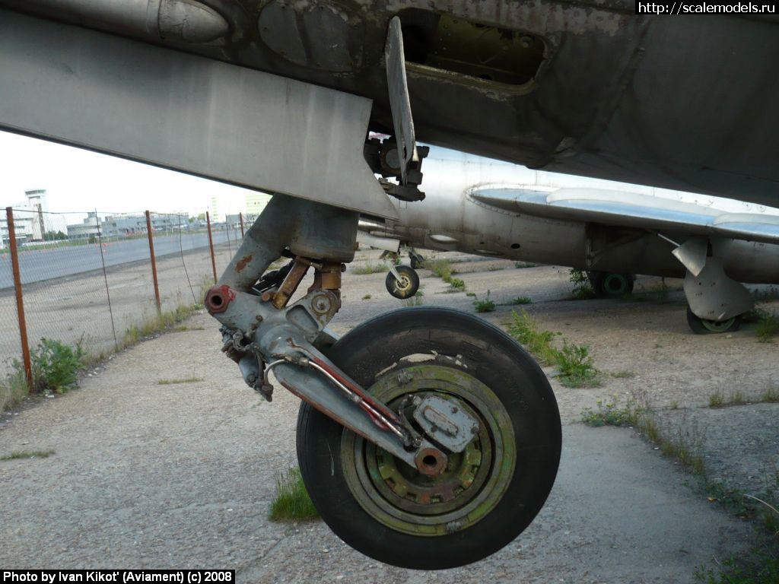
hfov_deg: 52.6
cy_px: 292
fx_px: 788
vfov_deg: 40.7
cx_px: 390
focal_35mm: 35
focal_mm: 5.8
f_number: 2.8
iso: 100
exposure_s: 1/320
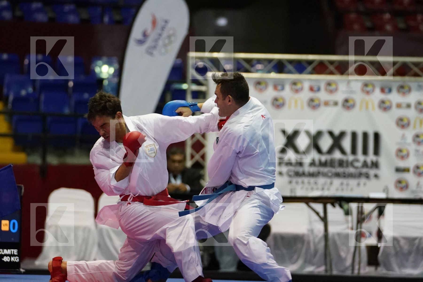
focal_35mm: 204
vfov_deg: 6.7
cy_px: 141
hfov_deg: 10.1
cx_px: 212
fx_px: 2397
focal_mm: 136
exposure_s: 1/800
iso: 5000
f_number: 2.8
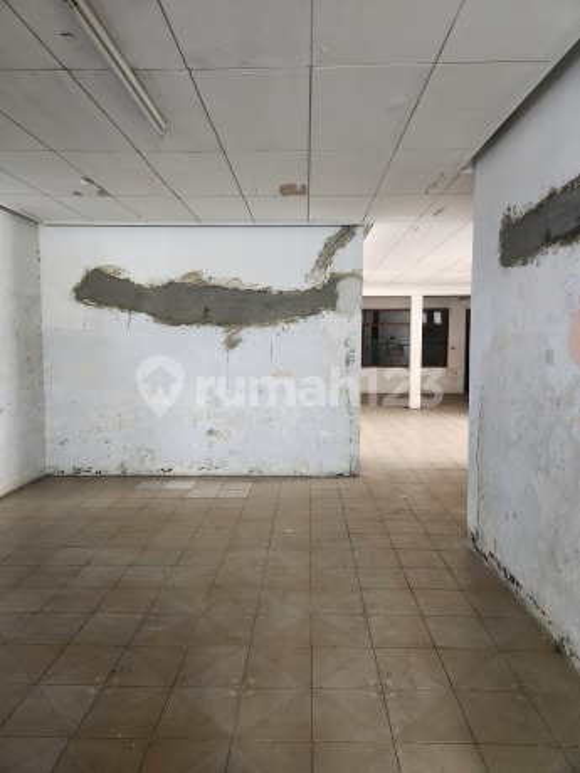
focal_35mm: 23
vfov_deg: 73.9
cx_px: 290
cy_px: 386
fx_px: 514
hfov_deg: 58.9
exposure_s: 1/100
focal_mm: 5.4
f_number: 1.8
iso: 640
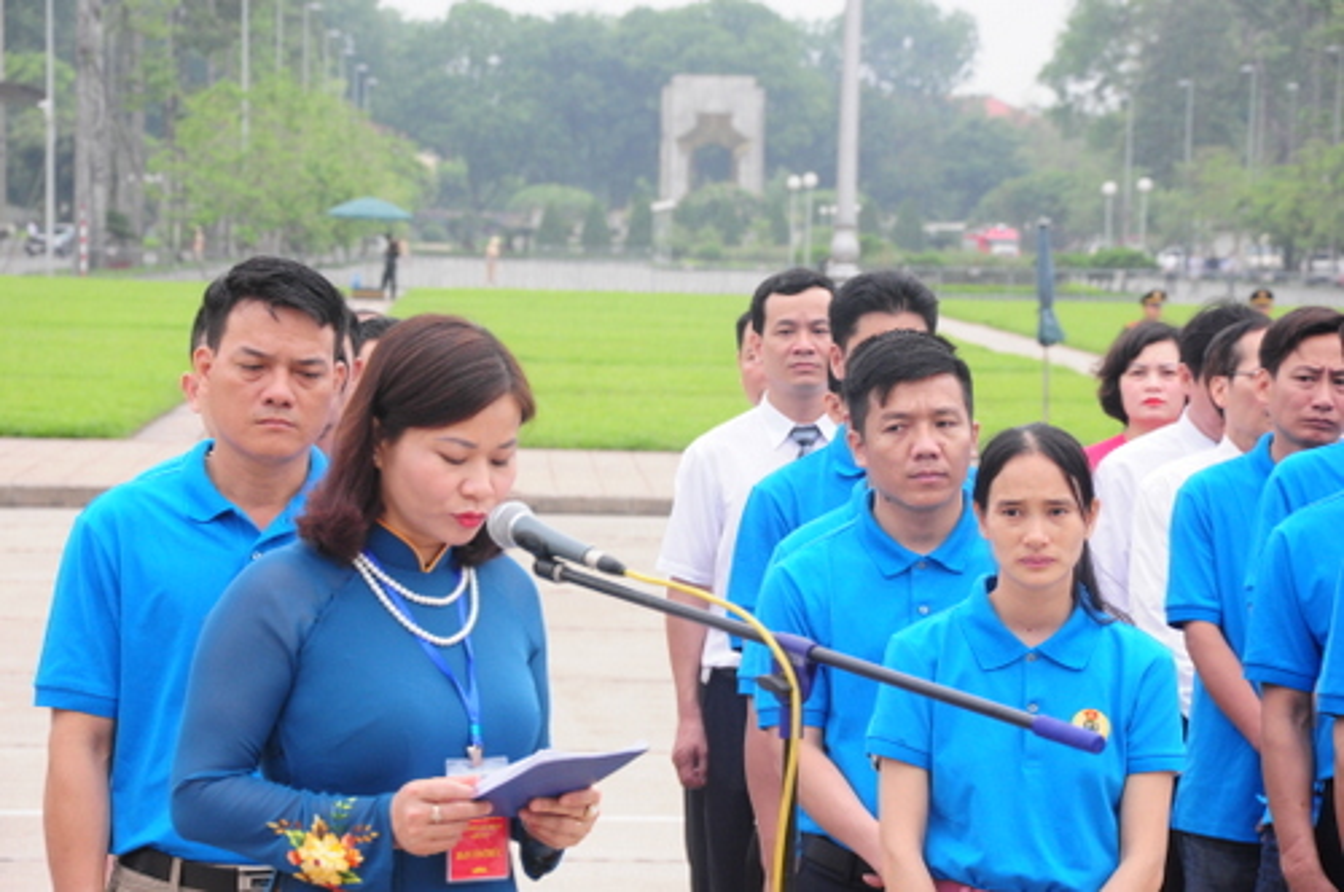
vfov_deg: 9.9
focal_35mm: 138
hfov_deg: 14.9
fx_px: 5145
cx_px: 672
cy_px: 446
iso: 800
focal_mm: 92
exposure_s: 1/160
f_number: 8
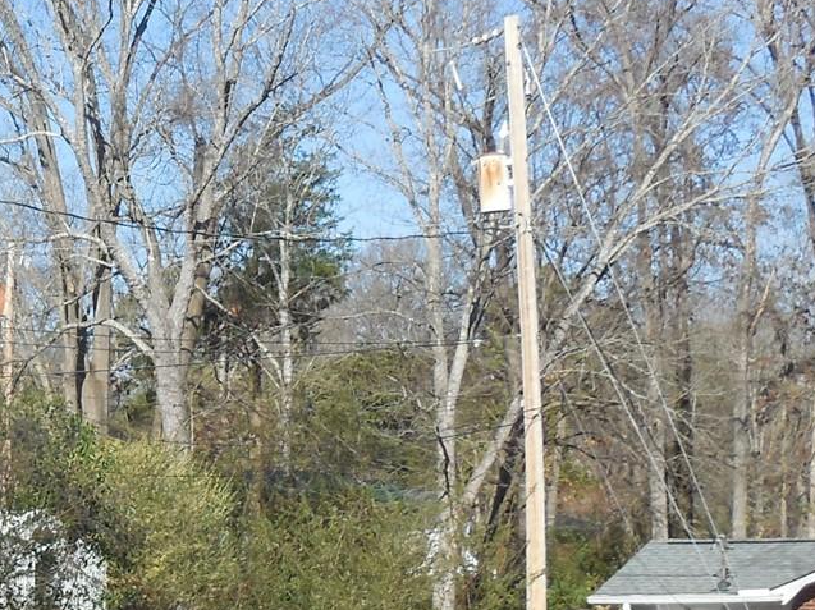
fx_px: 3483
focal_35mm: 148
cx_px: -69
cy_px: 492
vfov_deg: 10.0
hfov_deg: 13.1
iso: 125
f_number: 3.8
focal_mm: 8.2
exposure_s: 1/800
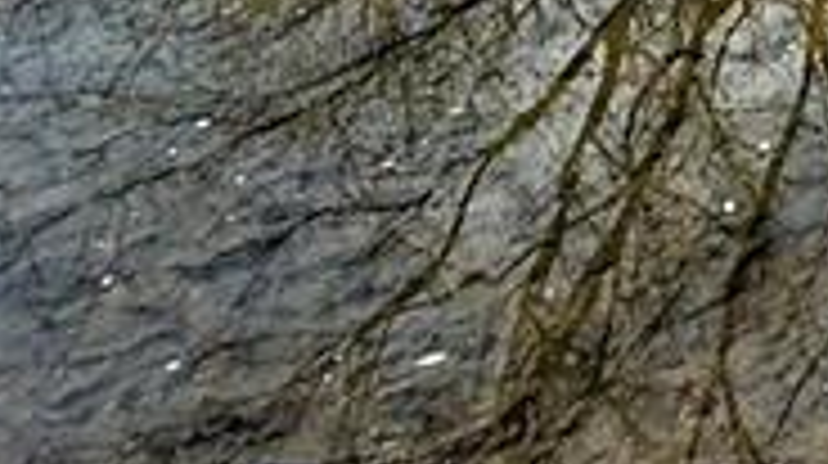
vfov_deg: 11.5
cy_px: -680
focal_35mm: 85
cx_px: 1544
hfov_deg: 18.6
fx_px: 1864
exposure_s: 1/265
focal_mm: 2.22
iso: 50
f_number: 2.2
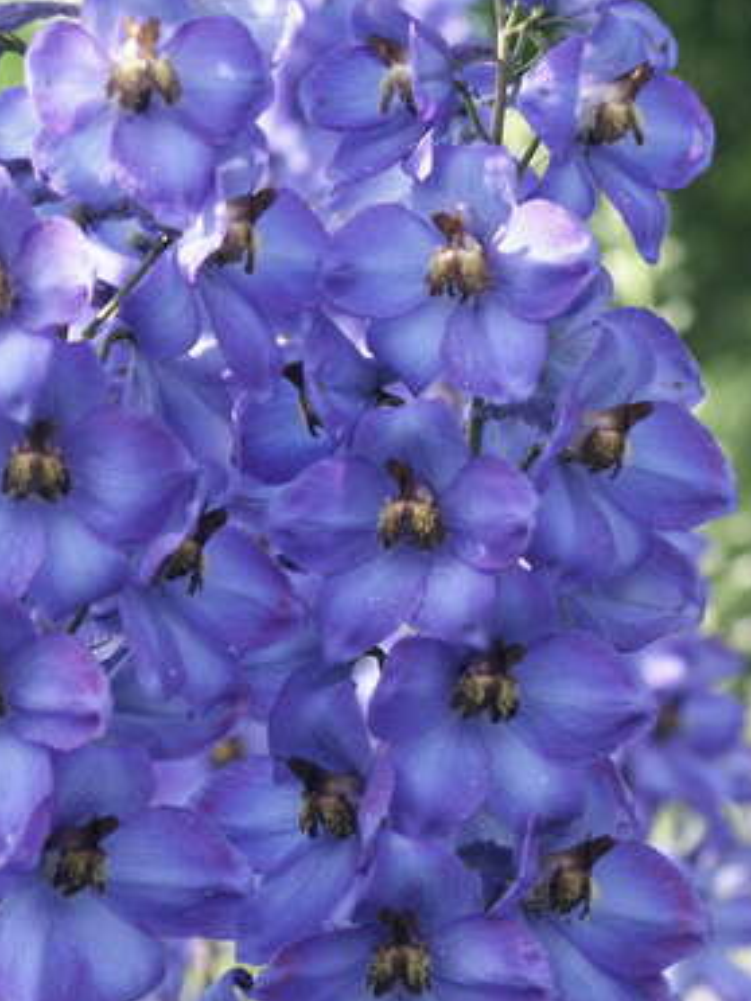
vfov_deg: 9.4
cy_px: 720
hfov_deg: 7.1
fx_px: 6075
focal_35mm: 210
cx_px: 361
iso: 100
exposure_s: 1/180
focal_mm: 28.88
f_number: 3.5
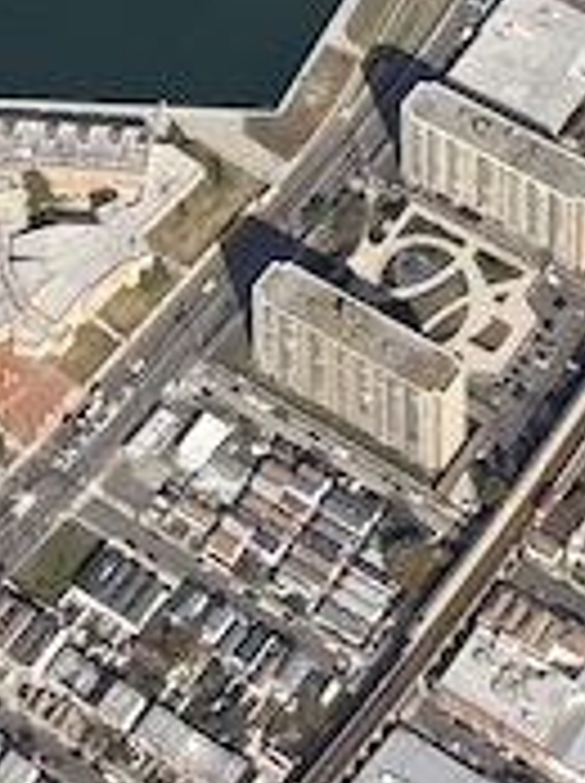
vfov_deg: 10.9
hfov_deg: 9.7
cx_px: 598
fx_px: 3411
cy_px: -1152
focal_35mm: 151
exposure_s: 1/2179
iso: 50
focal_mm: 5.1
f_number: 1.6
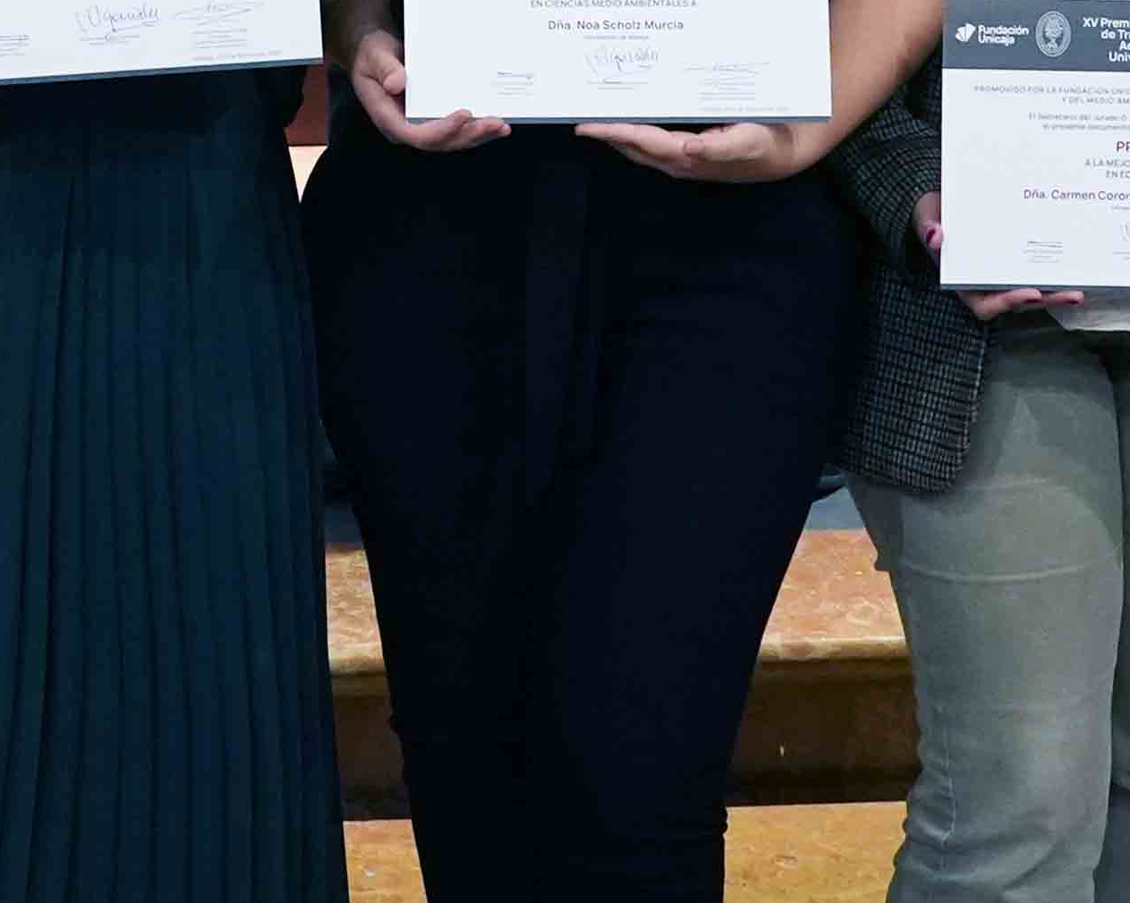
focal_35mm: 107
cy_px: -102
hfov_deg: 17.7
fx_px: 3578
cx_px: 147
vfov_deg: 14.1
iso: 5000
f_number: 5.6
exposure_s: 1/125
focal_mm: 24
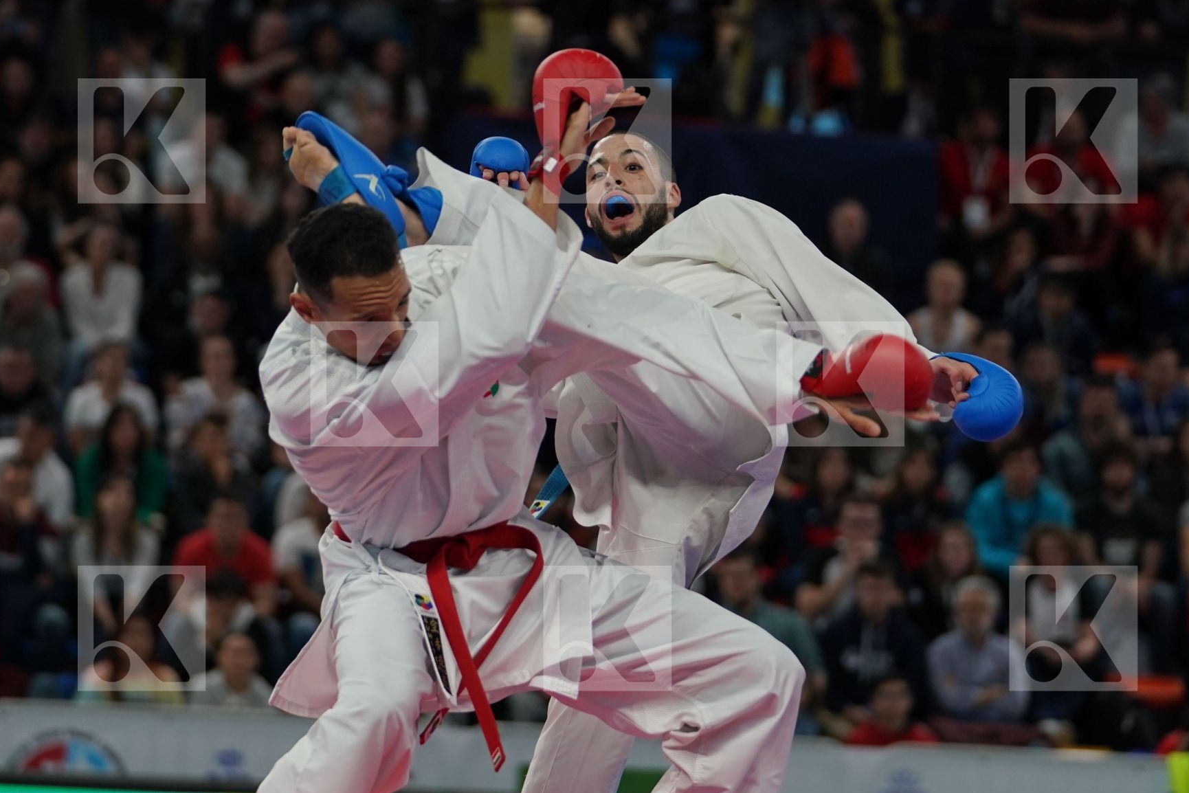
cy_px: 384
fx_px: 5979
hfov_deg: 11.4
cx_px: 608
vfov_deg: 7.6
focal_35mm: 181
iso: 1000
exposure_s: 1/1000
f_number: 2.8
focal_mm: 116
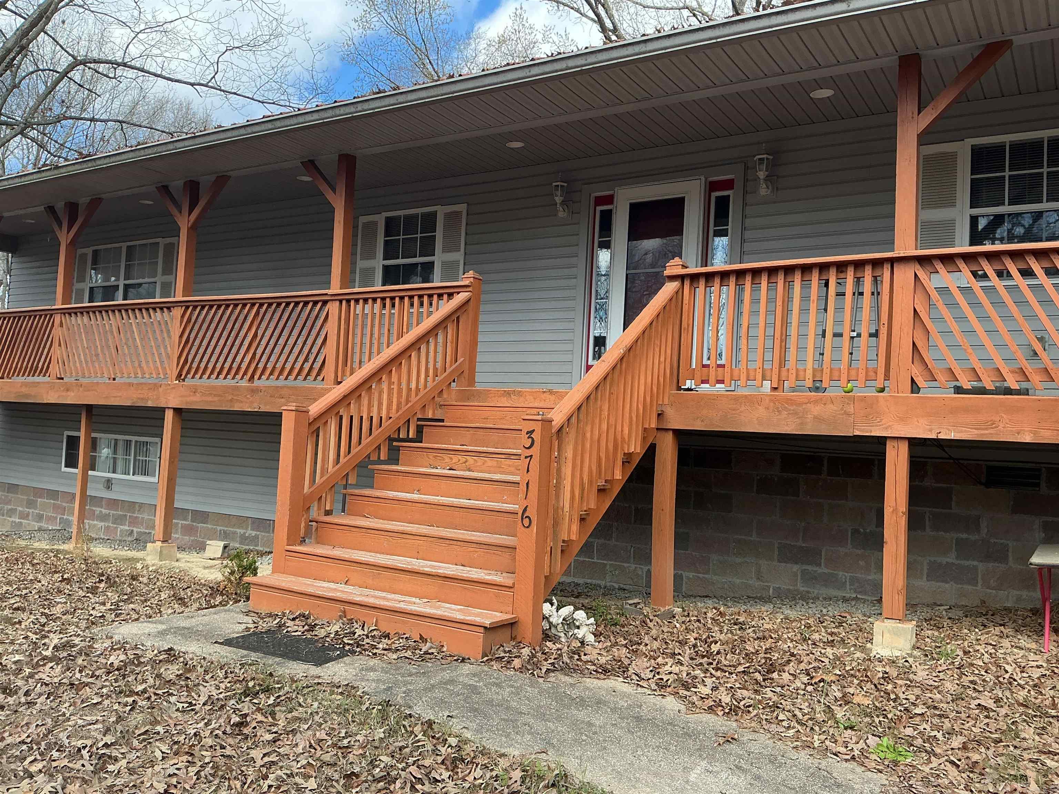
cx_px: 530
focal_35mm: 29
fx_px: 887
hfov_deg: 61.7
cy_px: 397
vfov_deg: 48.2
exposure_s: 1/309
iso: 25
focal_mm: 3
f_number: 1.8
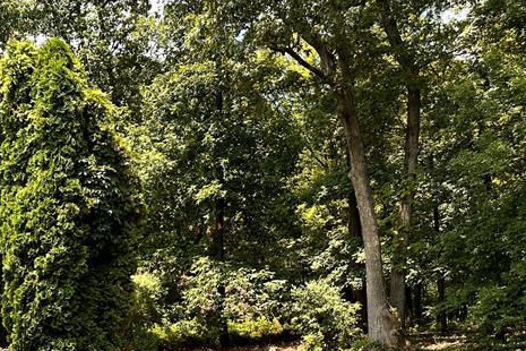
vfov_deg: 23.6
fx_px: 804
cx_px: 102
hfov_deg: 35.1
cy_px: 353
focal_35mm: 55
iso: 80
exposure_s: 1/1812
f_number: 1.78
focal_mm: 6.86
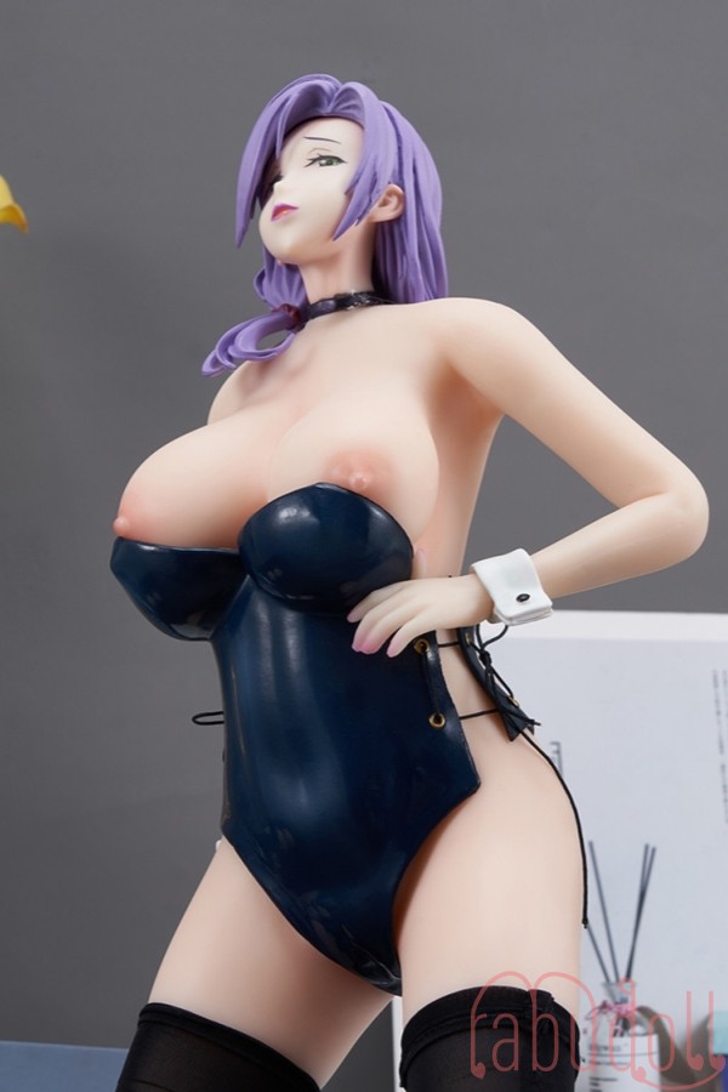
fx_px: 1759
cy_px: 546
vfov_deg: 34.5
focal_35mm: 58
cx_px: 364
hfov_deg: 23.4
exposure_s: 1/125
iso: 160
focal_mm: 58
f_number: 18
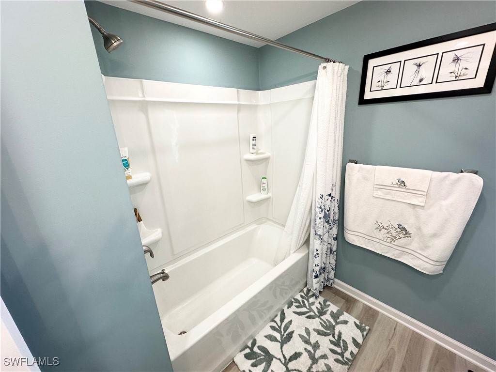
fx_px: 201
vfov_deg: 85.7
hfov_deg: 102.1
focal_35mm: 14
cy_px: 186
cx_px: 248
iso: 125
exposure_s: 1/120
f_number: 2.2
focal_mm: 2.22
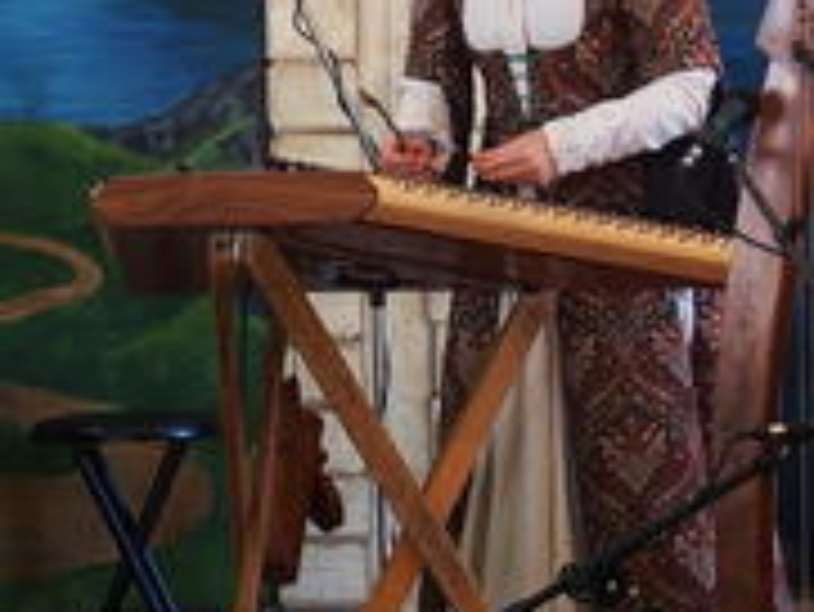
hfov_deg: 9.4
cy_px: 104
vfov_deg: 7.0
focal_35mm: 211
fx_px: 4965
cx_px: 364
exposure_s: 1/80
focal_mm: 17.8
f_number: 2.8
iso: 320
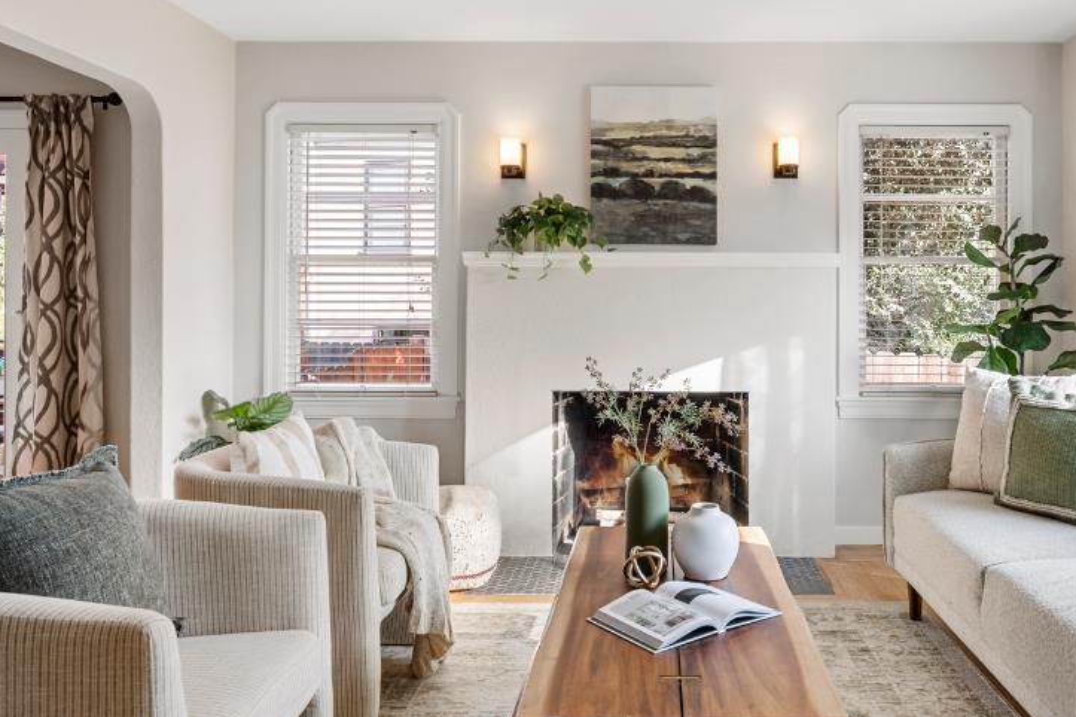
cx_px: 653
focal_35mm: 29
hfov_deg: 63.0
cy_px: 286
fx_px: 867
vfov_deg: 44.7
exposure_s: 1/5
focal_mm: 14
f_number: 9
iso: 250
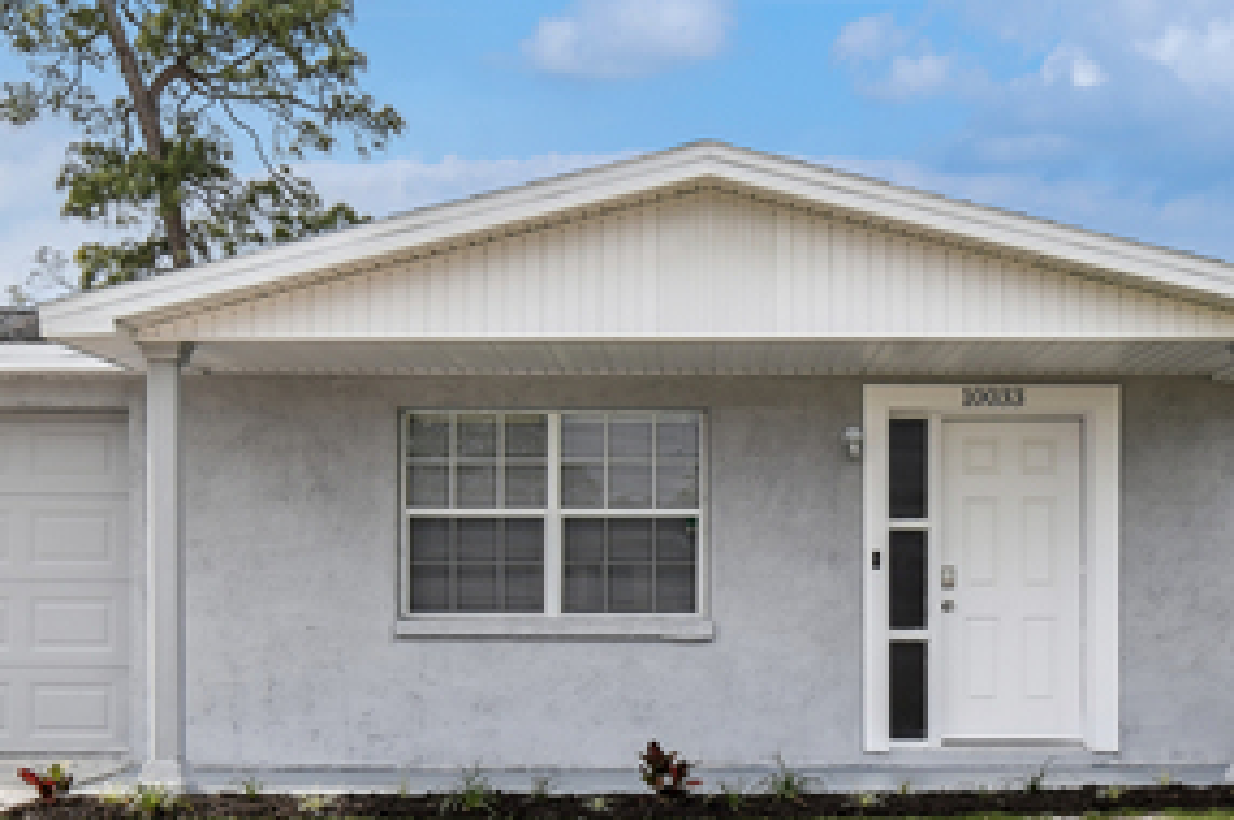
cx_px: 686
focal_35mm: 42
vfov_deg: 31.1
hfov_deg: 46.4
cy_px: 637
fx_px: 1438
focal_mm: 10
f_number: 7.1
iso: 100
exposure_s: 1/320
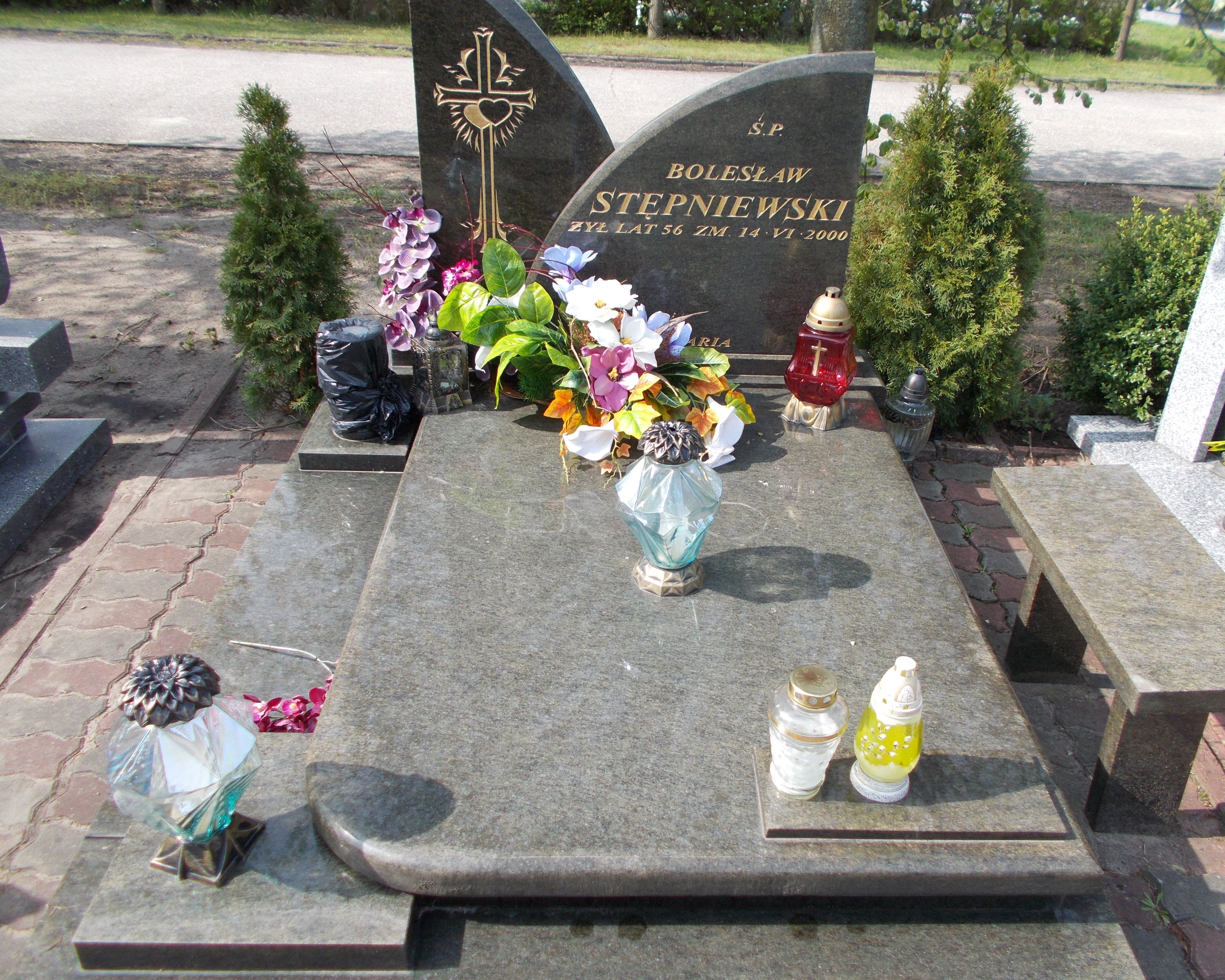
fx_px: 1015
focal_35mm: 28
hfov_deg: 62.1
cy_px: 488
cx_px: 661
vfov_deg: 51.5
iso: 80
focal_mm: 4.6
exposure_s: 1/320
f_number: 3.2
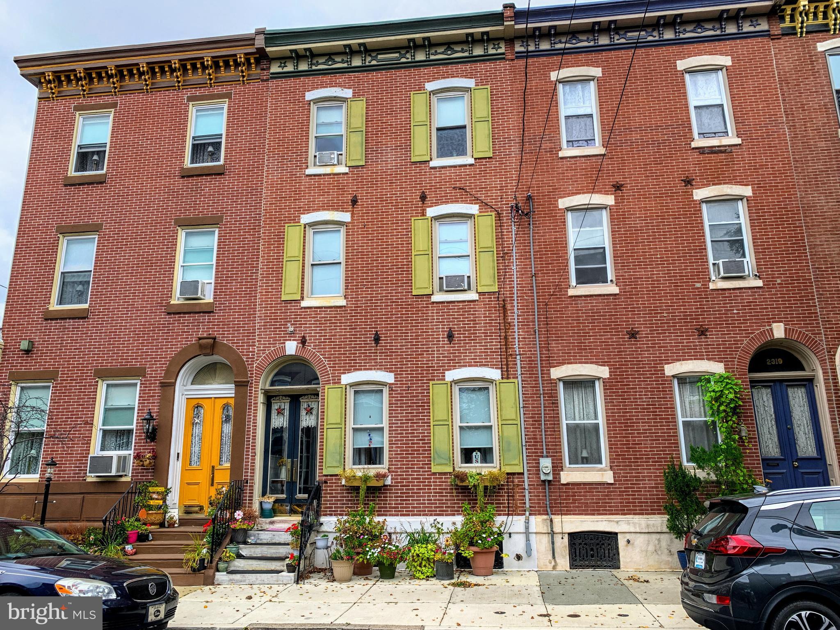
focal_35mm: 26
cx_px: 420
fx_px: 631
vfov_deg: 53.1
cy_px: 315
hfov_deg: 67.3
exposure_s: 1/687
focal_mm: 4.25
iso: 25
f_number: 1.8
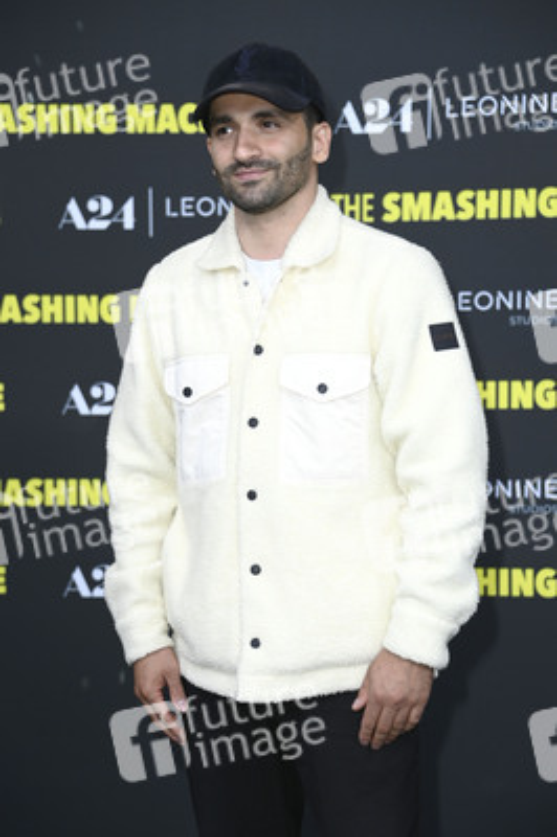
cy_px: 418
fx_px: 2441
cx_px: 278
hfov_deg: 13.0
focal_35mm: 105
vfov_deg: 19.5
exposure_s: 1/250
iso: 800
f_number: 5.6
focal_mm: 105
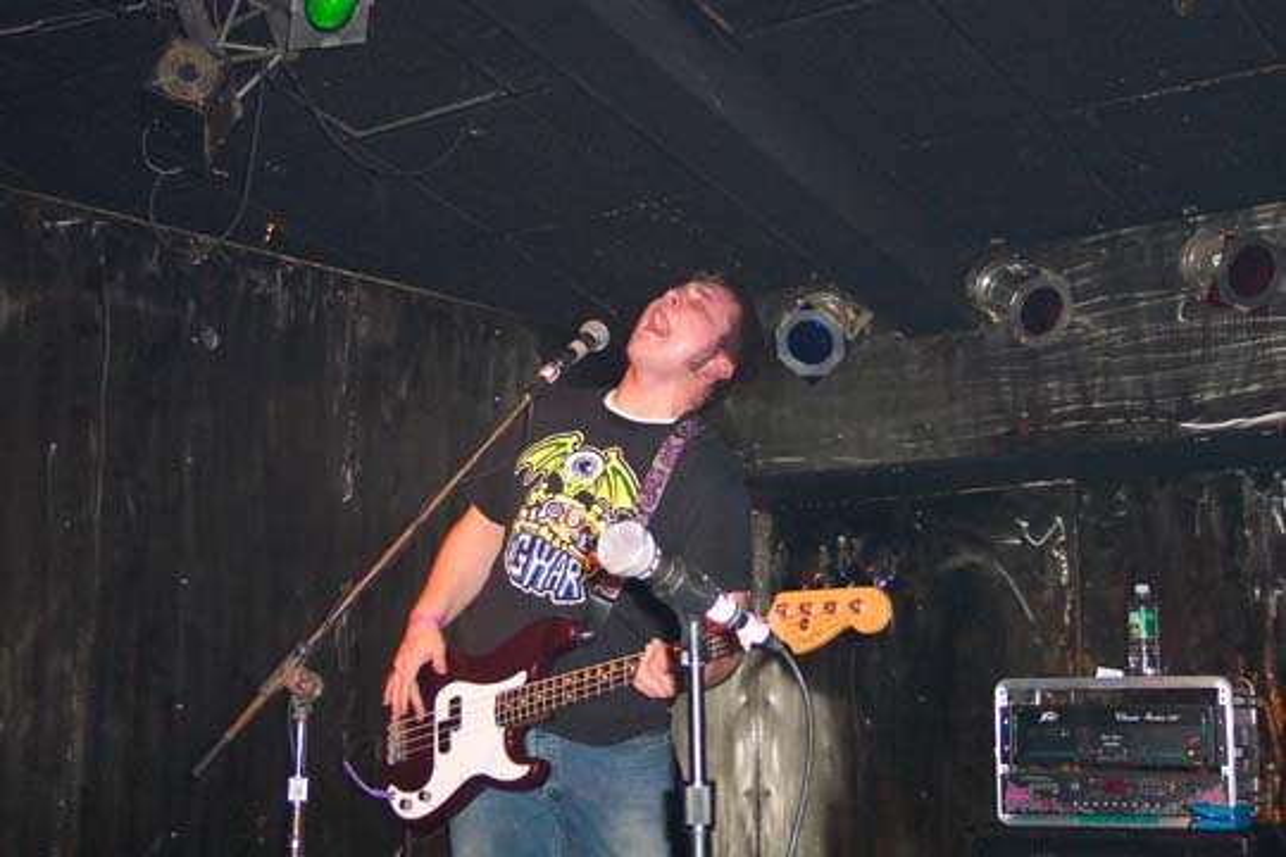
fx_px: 1822
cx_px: 643
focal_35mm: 51
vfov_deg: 26.5
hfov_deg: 38.9
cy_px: 428
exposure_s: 1/45
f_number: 3.4
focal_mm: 10.7
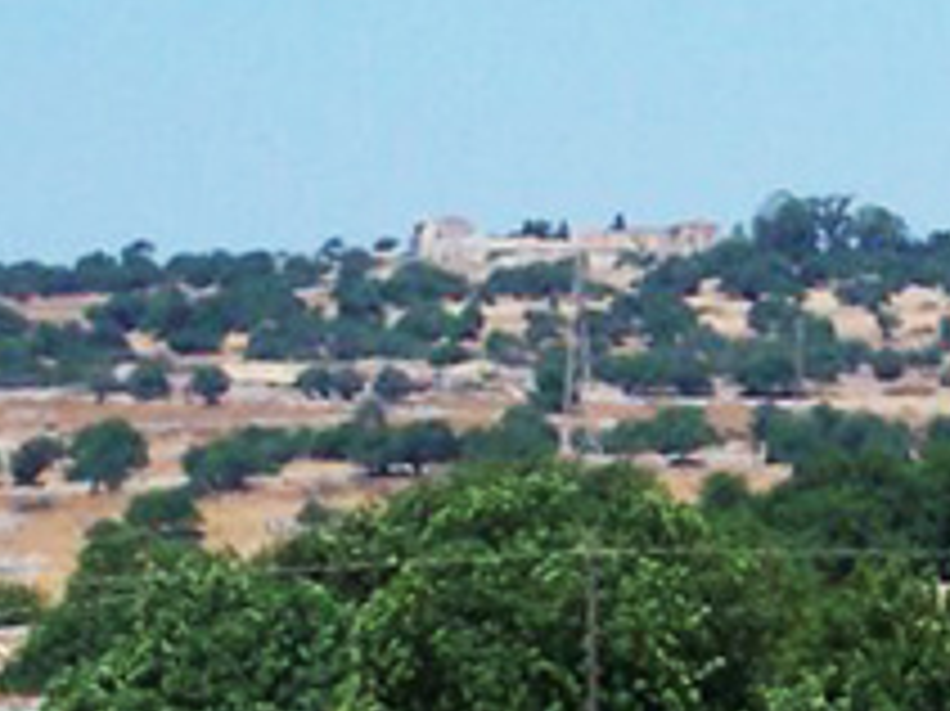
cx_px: 1333
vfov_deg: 2.7
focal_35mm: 547
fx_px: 15003
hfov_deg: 3.6
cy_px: 1080
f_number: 9.5
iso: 100
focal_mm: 22.4
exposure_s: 1/350
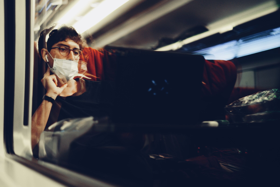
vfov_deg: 27.0
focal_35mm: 50
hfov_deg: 39.6
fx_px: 389
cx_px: 140
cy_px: 94
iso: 500
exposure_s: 1/40
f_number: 1.8
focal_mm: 50
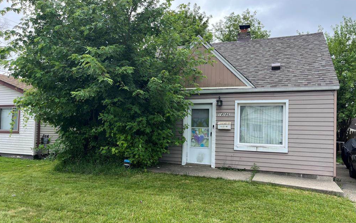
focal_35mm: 28
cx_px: 177
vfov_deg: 44.5
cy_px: 120
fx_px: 272
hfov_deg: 66.5
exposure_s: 1/1279
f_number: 1.6
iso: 50
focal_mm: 5.1
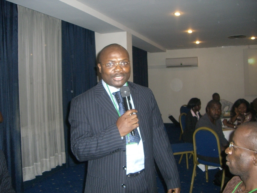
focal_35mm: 38
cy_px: 96
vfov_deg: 37.7
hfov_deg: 49.0
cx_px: 128
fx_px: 282
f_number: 2.7
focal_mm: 6.2
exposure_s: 1/60
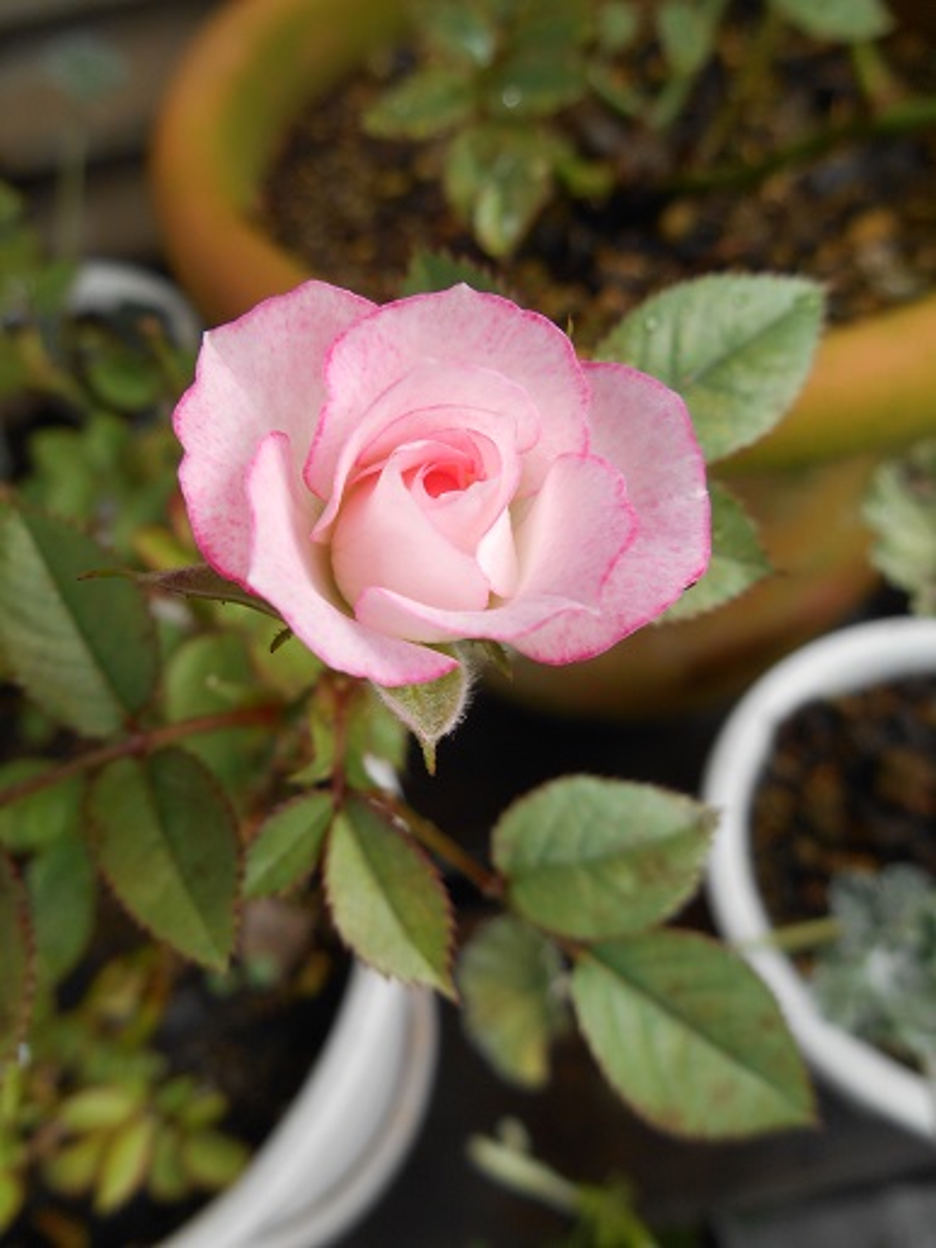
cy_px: 624
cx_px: 468
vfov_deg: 67.3
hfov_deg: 53.1
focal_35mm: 26
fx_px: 937
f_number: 3.4
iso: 80
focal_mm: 4.7
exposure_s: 1/125
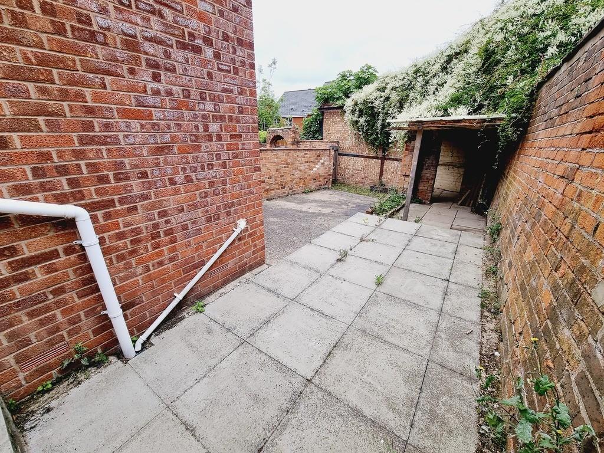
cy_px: 226
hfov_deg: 106.2
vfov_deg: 89.9
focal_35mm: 13
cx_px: 302
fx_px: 227
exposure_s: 1/706
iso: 50
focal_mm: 2.2
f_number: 2.2
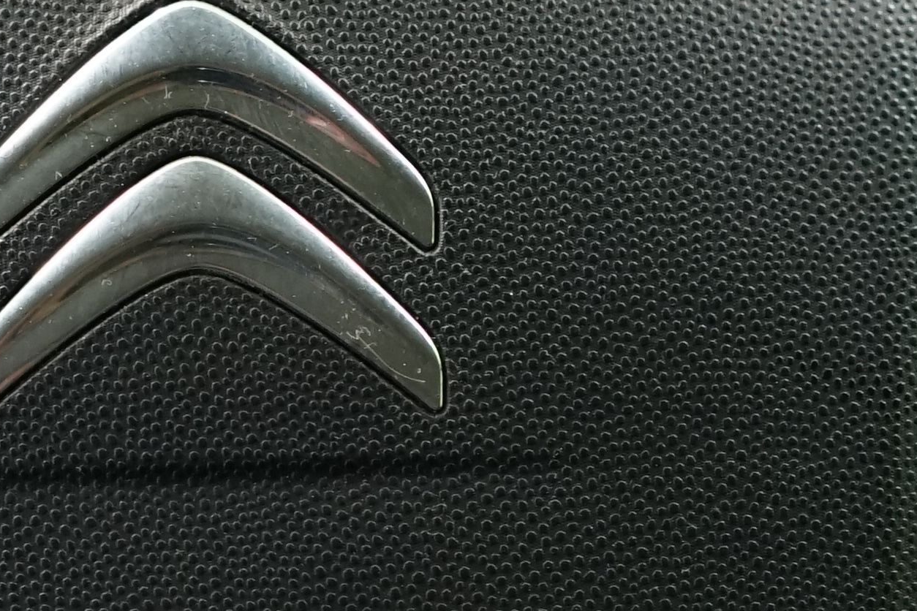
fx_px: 3413
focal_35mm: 134
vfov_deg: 10.2
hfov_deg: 15.2
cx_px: 241
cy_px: 383
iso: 1600
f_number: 4
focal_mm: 28
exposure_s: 1/30
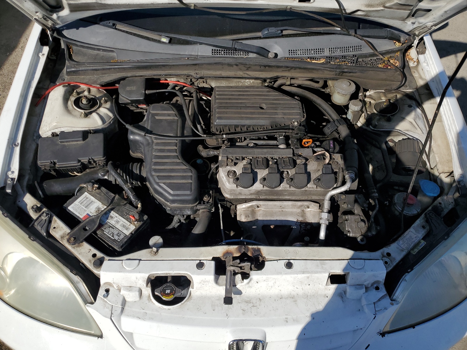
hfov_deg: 67.3
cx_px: 234
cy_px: 175
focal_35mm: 26
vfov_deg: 53.1
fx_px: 351
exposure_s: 1/5000
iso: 50
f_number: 1.5
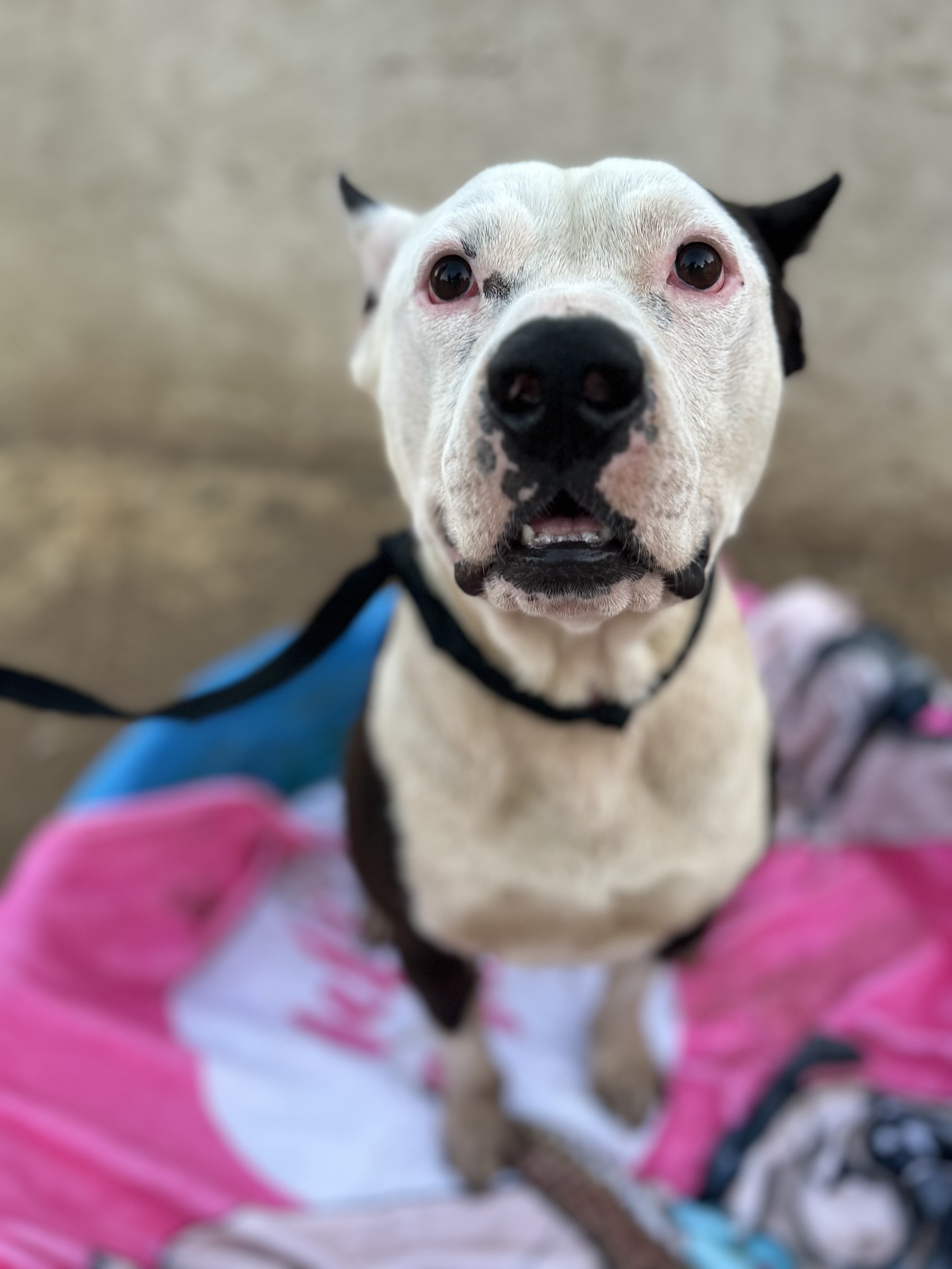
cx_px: 476
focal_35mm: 26
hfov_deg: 53.1
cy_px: 634
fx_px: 953
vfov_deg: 67.3
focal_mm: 5.7
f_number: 1.5
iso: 80
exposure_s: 1/121
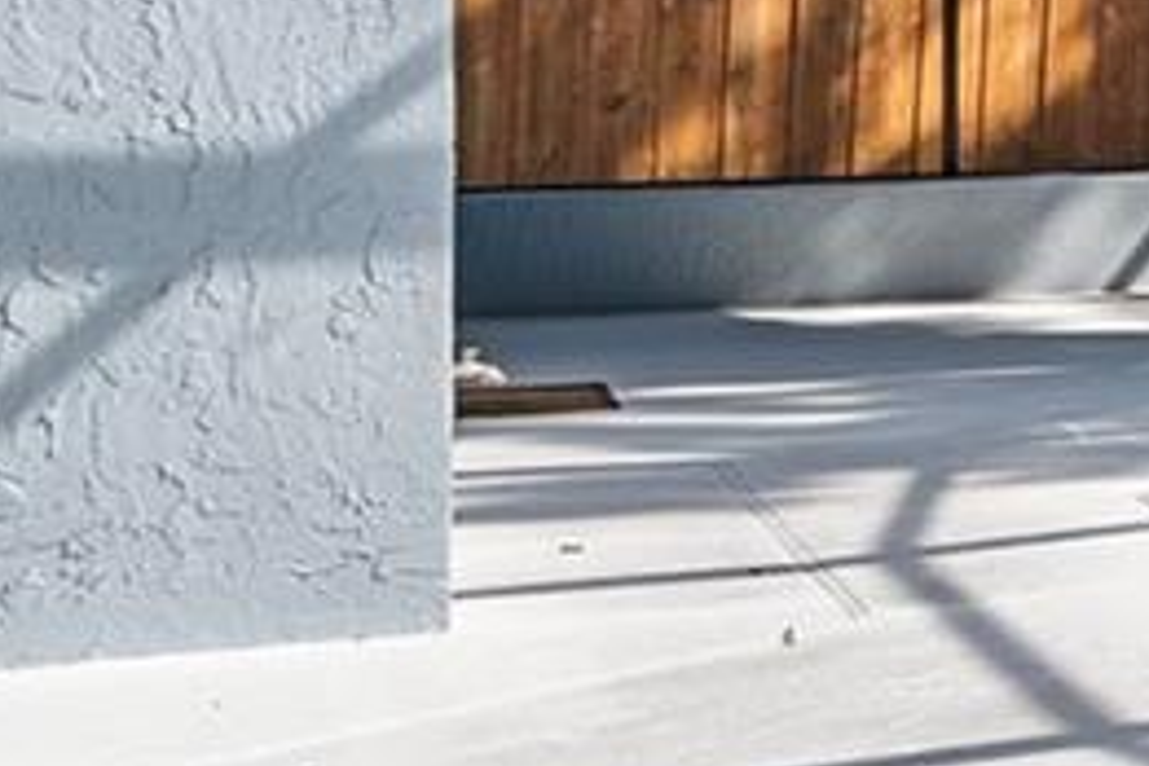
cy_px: -79
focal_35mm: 98
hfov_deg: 11.6
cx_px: 3425
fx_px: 3128
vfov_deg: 13.7
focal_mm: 16
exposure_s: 1/13
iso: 100
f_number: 8
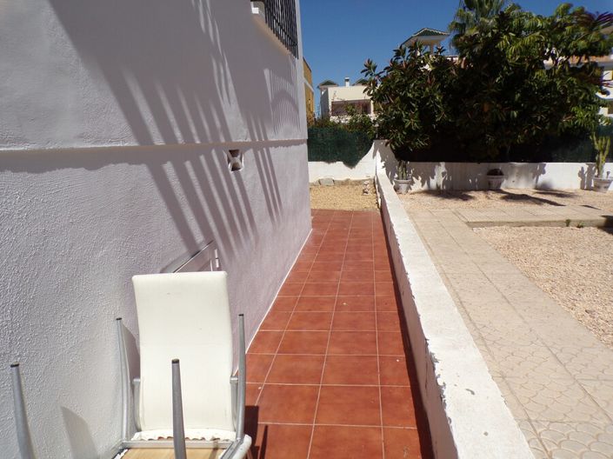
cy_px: 230
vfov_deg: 56.8
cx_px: 306
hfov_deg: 71.6
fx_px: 425
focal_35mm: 24
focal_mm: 4.3
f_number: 5.8
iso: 80
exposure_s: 1/800
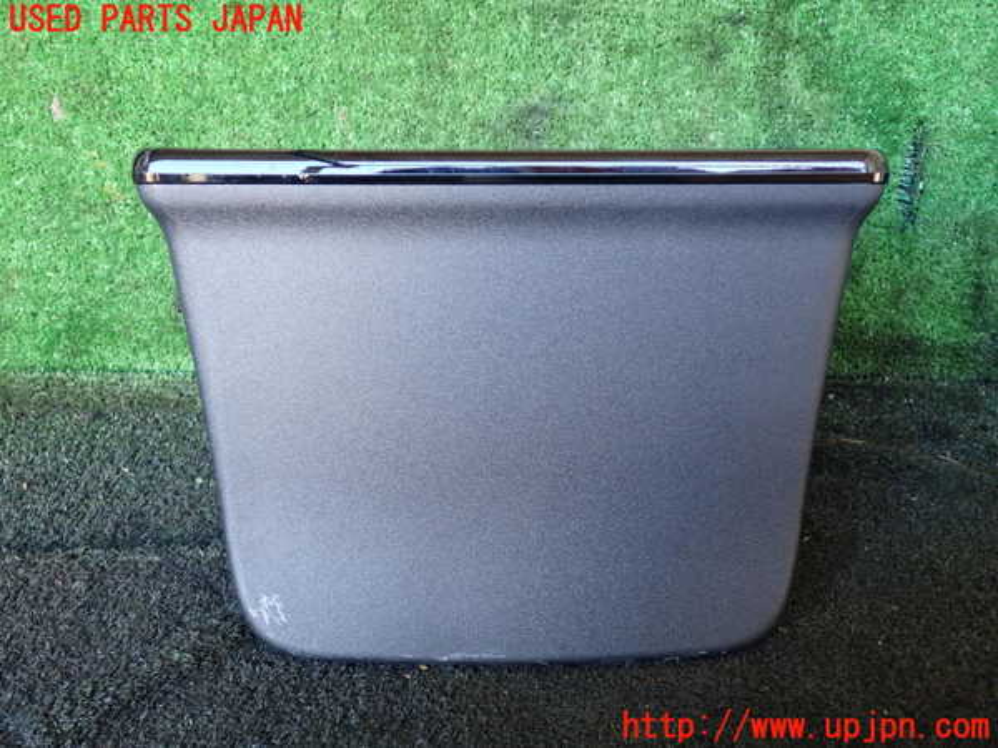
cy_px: 374
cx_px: 499
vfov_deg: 46.8
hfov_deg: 60.0
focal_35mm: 30
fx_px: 865
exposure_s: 1/30
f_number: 2.3
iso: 250
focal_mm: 5.4
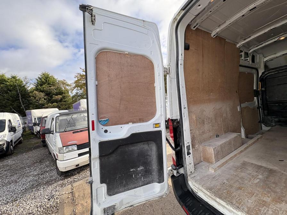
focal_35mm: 14
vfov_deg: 85.7
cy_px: 108
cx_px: 144
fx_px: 116
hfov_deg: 102.1
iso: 40
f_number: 2.2
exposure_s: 1/381
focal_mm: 2.22
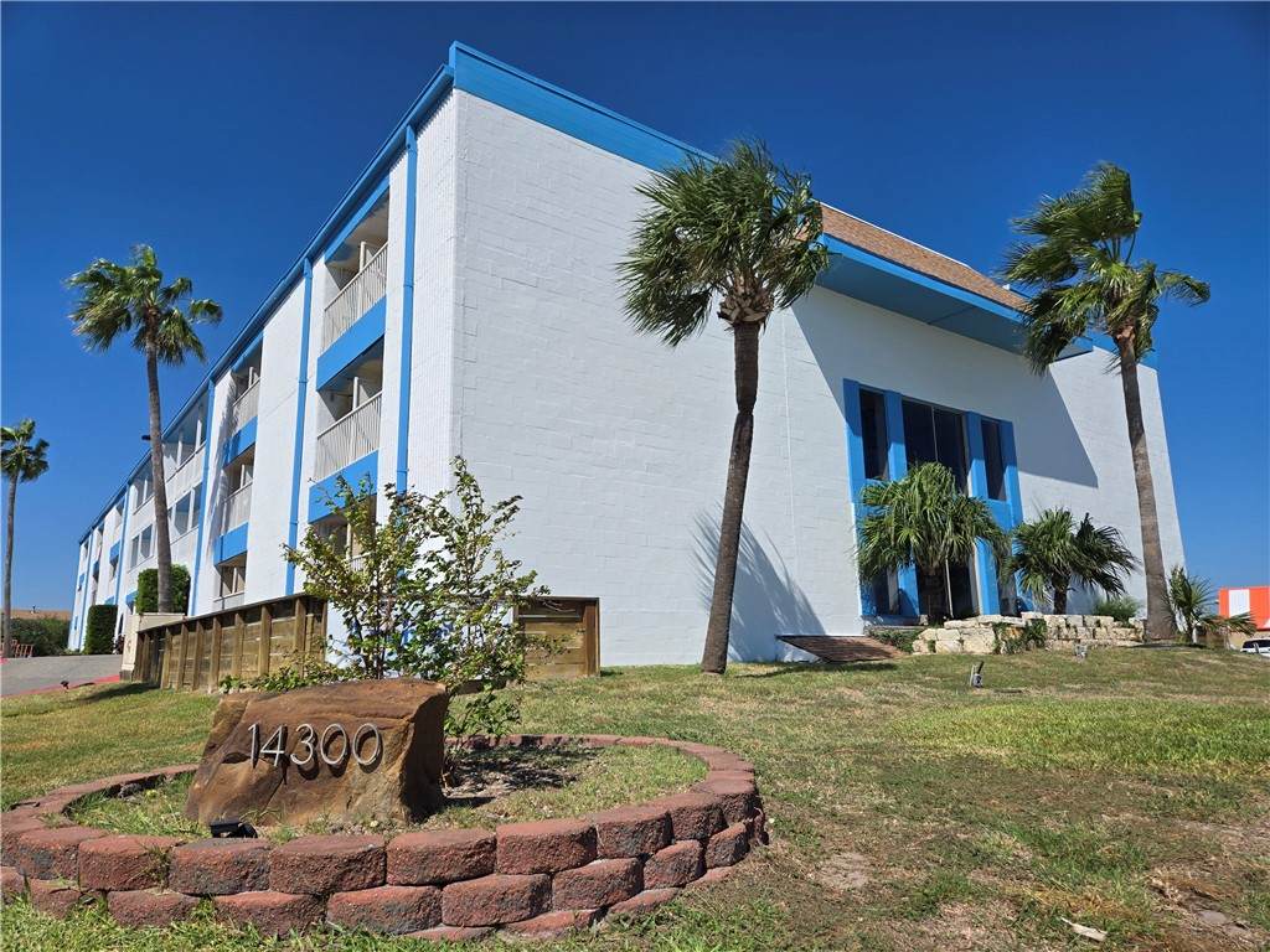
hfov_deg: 73.9
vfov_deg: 58.9
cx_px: 635
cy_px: 476
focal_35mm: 23
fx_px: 844
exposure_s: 1/3608
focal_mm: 5.4
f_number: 1.8
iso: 25
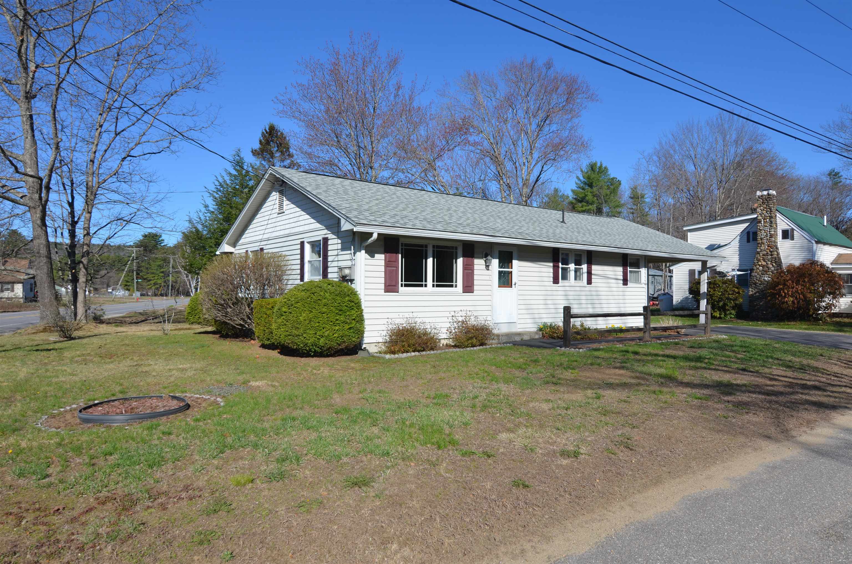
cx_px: 426
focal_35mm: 22
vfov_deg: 55.9
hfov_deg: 77.4
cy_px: 282
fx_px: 531
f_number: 9
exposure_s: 1/320
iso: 100
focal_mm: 15
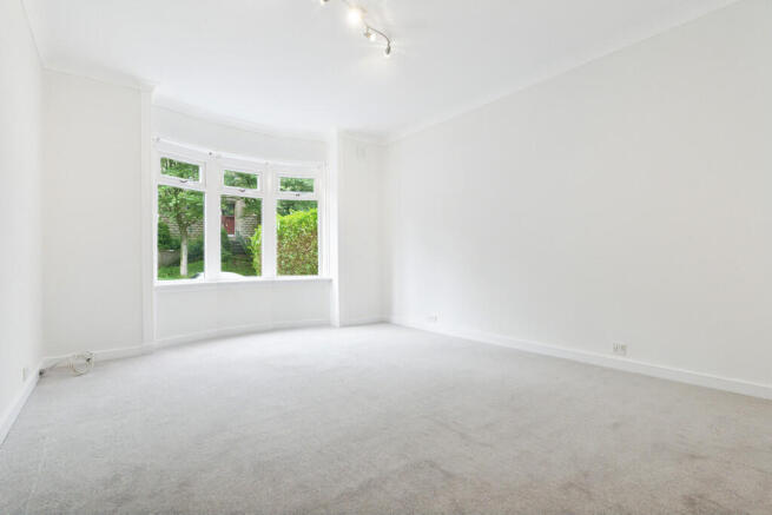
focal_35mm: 16
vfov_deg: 73.8
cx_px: 386
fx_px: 343
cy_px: 258
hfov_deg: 96.7
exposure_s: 1/100
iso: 4000
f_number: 8
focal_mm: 16
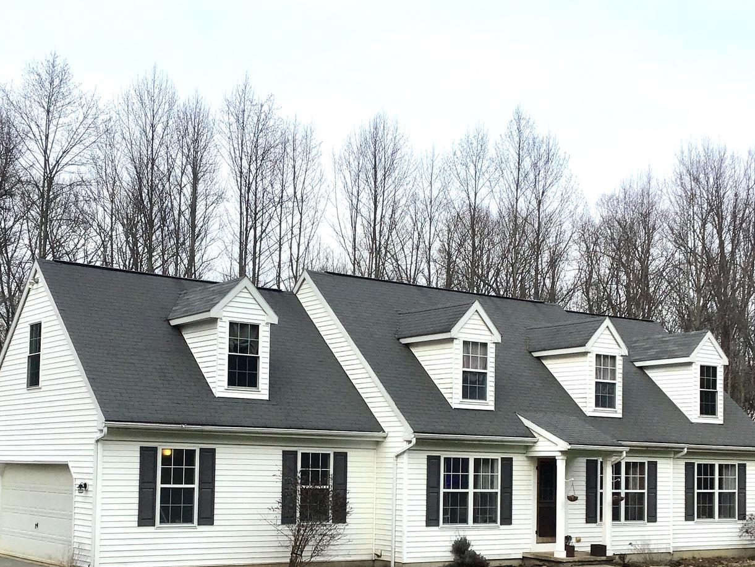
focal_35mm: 52
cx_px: 351
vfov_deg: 27.7
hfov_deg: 36.8
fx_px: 1134
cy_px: 416
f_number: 2.4
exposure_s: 1/431
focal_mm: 3.3
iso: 25
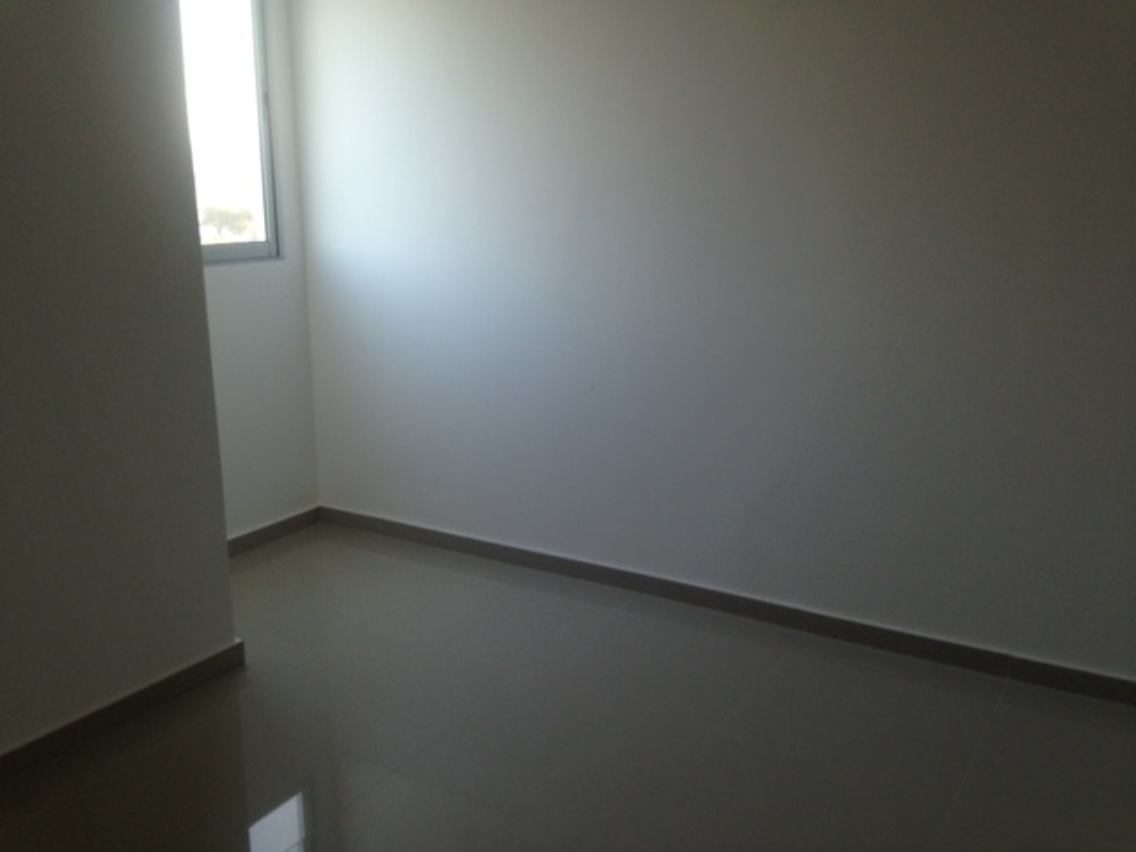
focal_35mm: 33
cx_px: 568
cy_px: 426
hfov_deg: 55.4
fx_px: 1083
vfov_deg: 42.9
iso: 50
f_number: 2.4
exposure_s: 1/40
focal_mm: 4.12
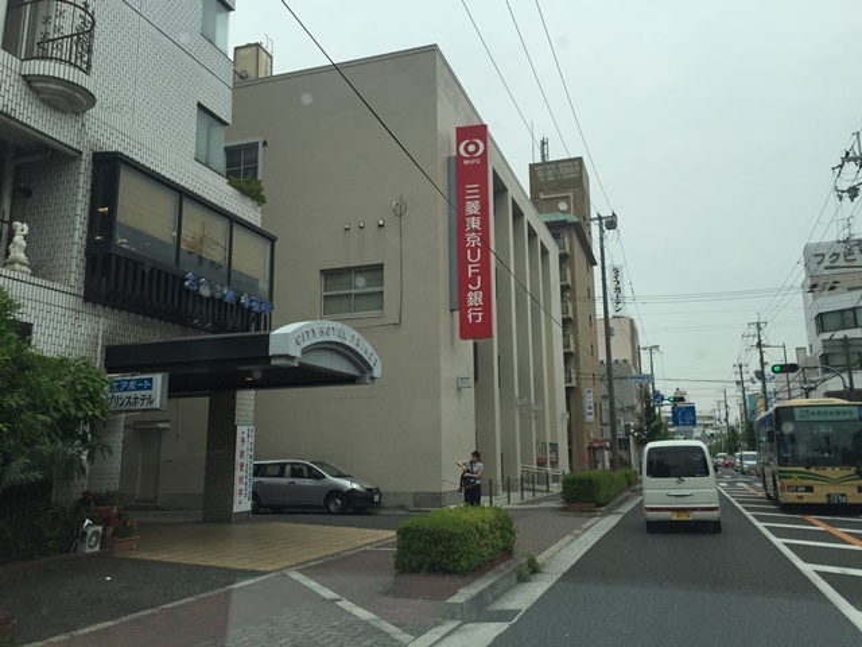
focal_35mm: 29
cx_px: 431
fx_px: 722
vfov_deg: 48.2
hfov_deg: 61.7
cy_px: 324
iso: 32
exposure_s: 1/1522
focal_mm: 4.15
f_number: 2.2
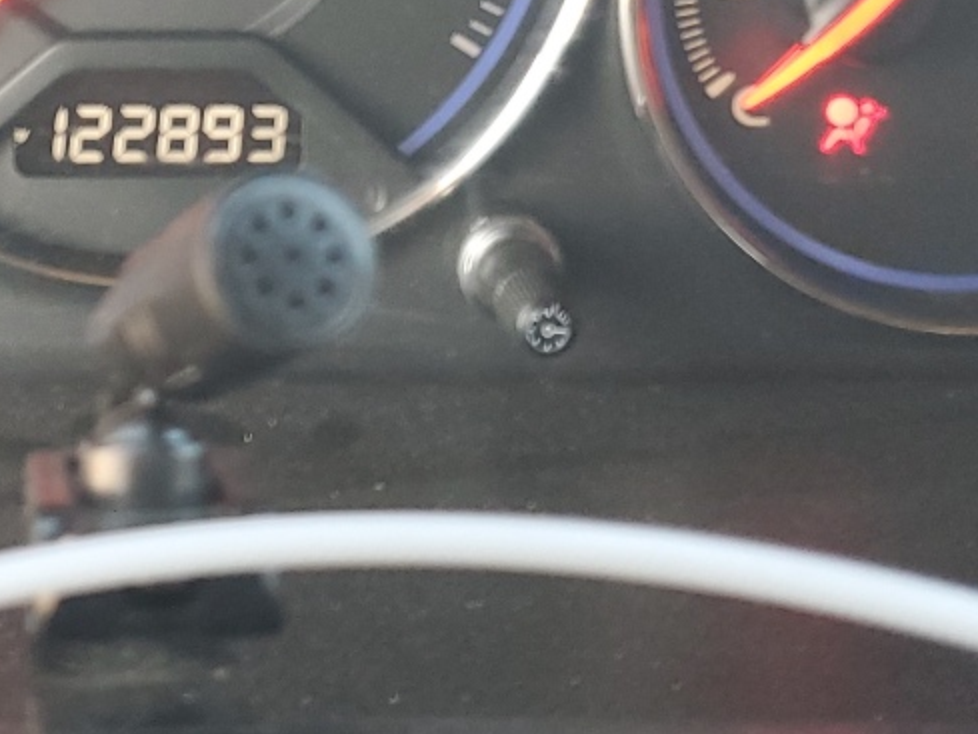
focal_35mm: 85
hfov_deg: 22.7
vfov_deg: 16.7
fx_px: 2402
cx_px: 210
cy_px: -126
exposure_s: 1/60.2
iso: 86
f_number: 1.5
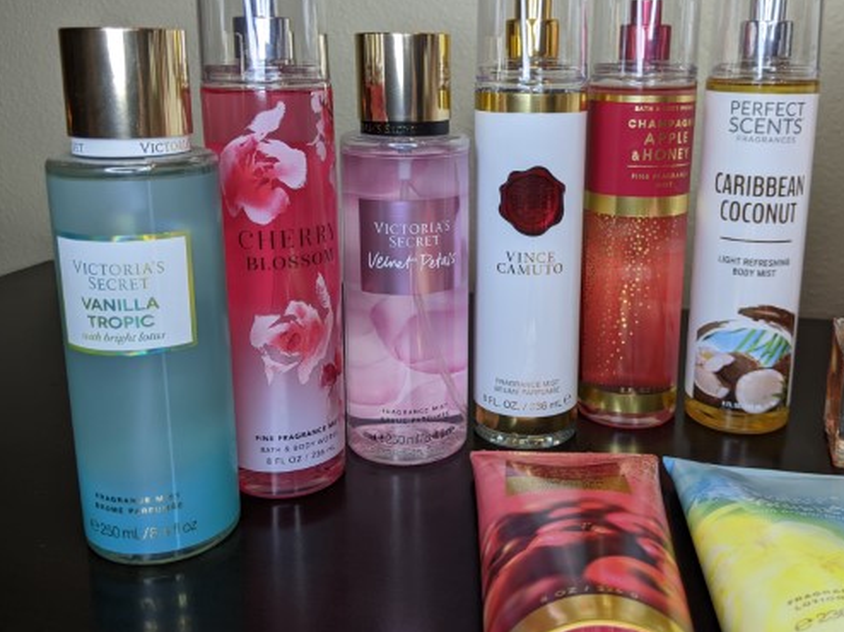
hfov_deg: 52.5
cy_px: 263
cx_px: 472
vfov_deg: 40.5
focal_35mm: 35
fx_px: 853
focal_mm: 4.44
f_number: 1.8
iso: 46
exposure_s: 1/59.9
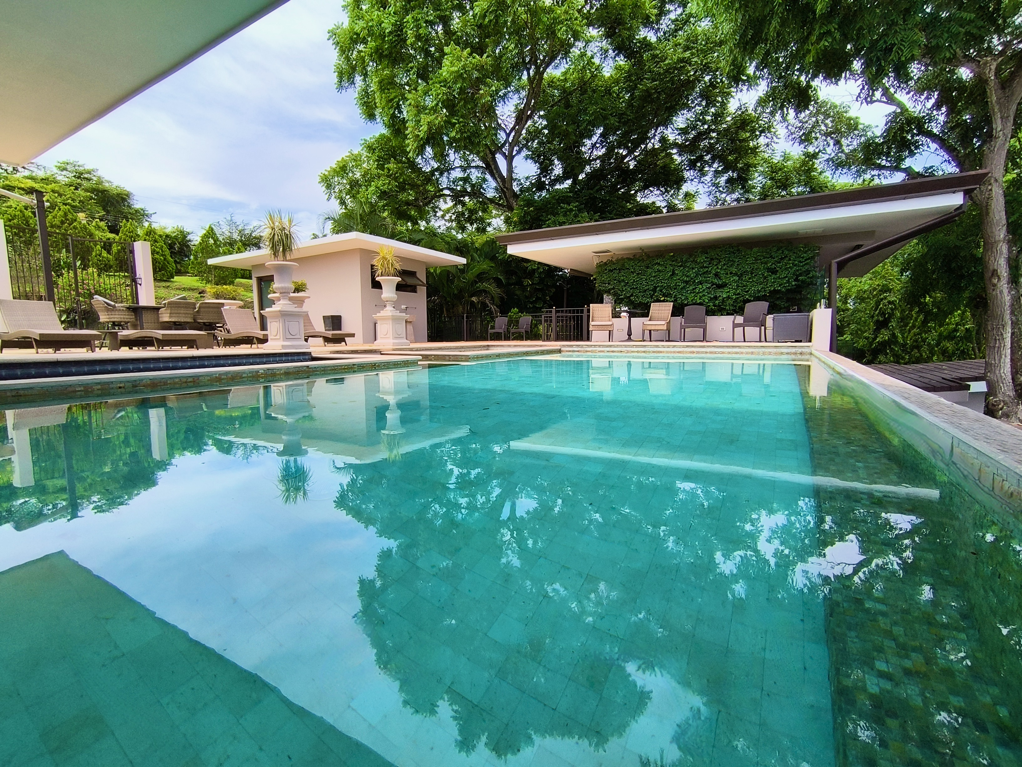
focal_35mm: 16
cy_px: 384
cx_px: 511
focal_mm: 1.65
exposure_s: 1/1315
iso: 50
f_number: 2.2
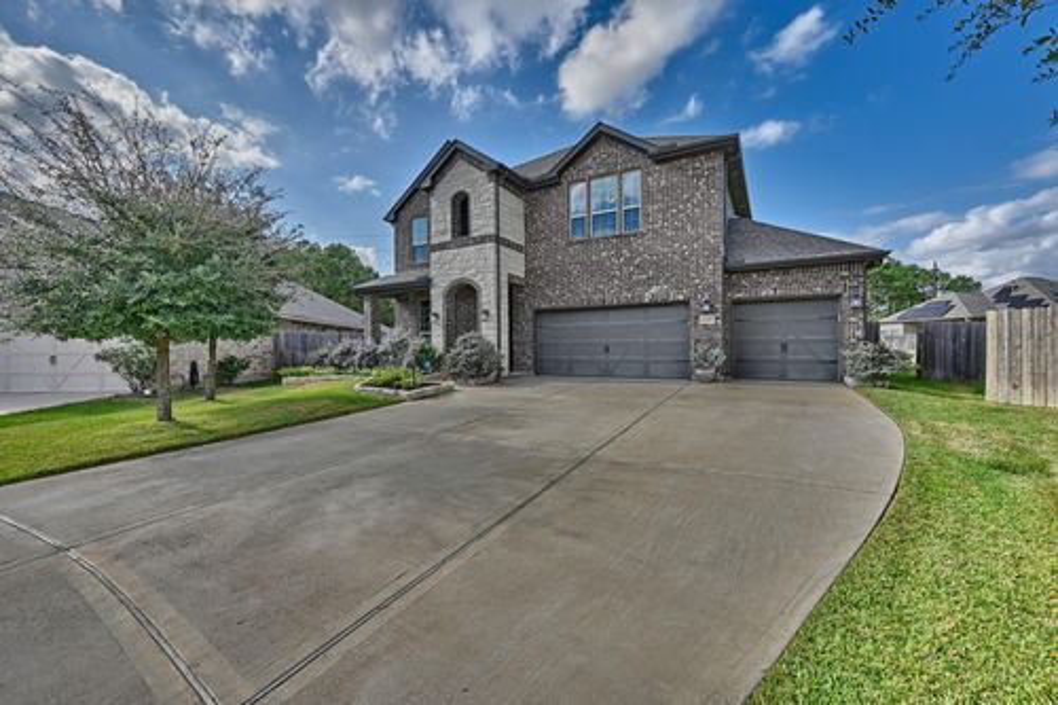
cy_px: 352
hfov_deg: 104.3
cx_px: 529
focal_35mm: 14
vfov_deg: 81.2
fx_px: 411
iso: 100
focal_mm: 14
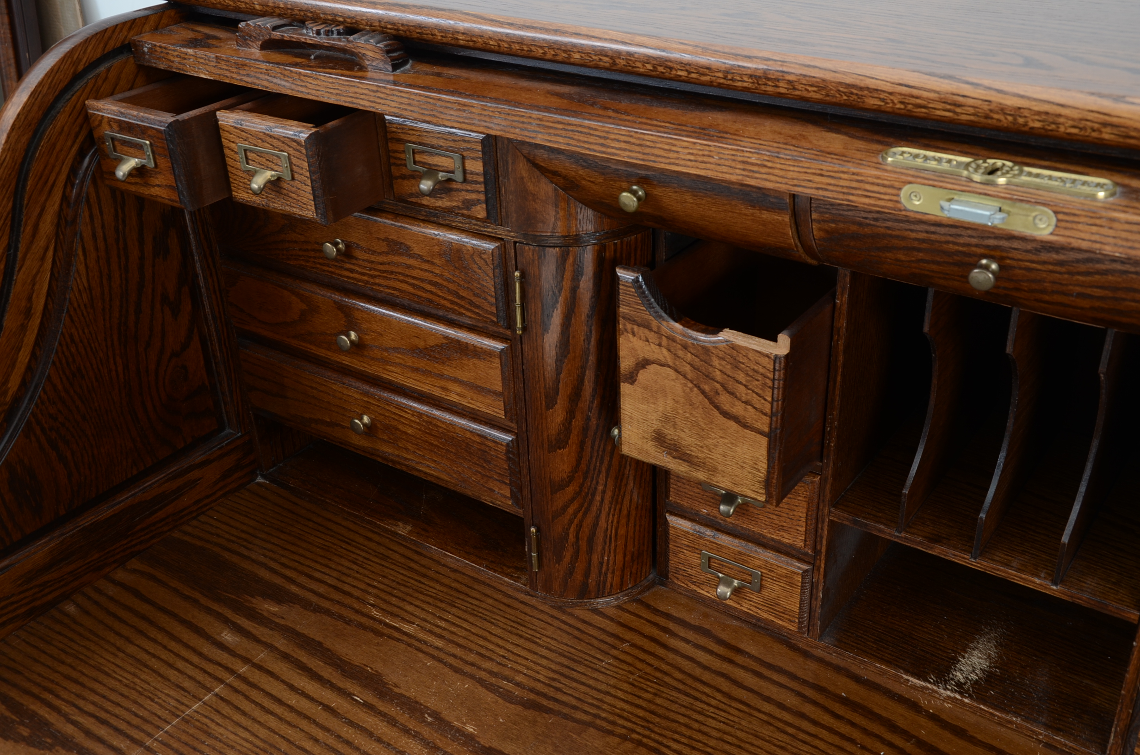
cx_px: 570
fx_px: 1185
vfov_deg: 35.3
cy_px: 378
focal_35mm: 38
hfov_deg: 51.4
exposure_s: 1/80
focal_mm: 25
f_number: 8
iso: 160
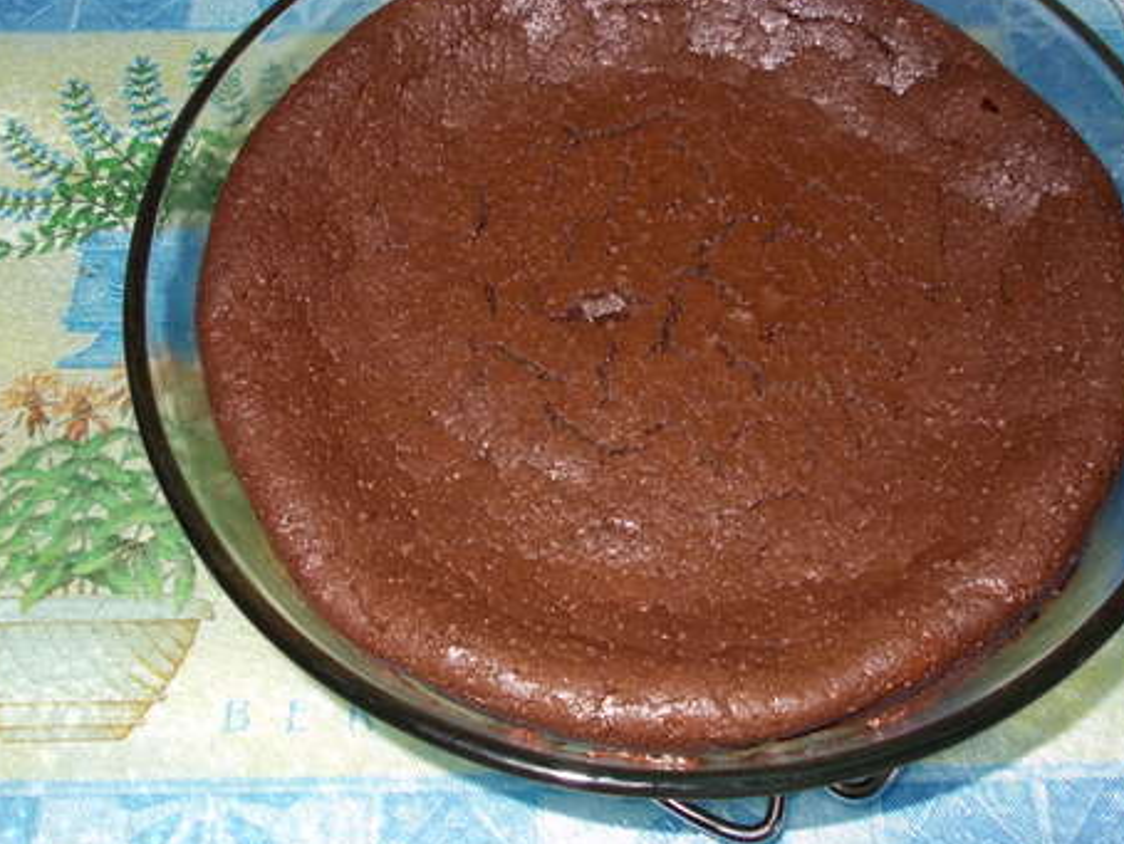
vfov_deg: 38.7
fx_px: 1202
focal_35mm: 37
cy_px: 384
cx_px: 597
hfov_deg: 50.1
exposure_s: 1/25
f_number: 2.7
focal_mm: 4
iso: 200
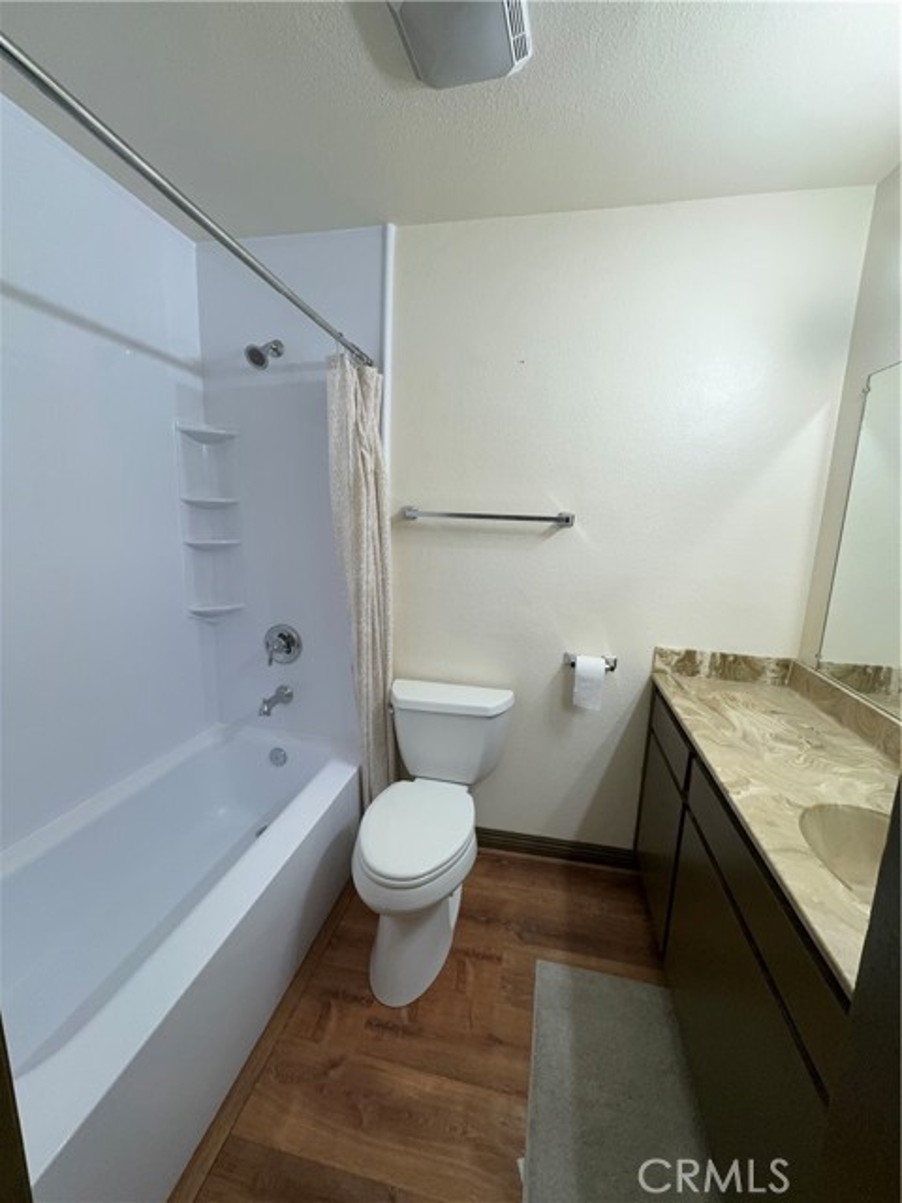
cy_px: 602
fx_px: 486
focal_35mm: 14
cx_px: 451
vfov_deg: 102.1
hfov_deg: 85.7
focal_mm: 2.22
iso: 64
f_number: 2.2
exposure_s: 1/120
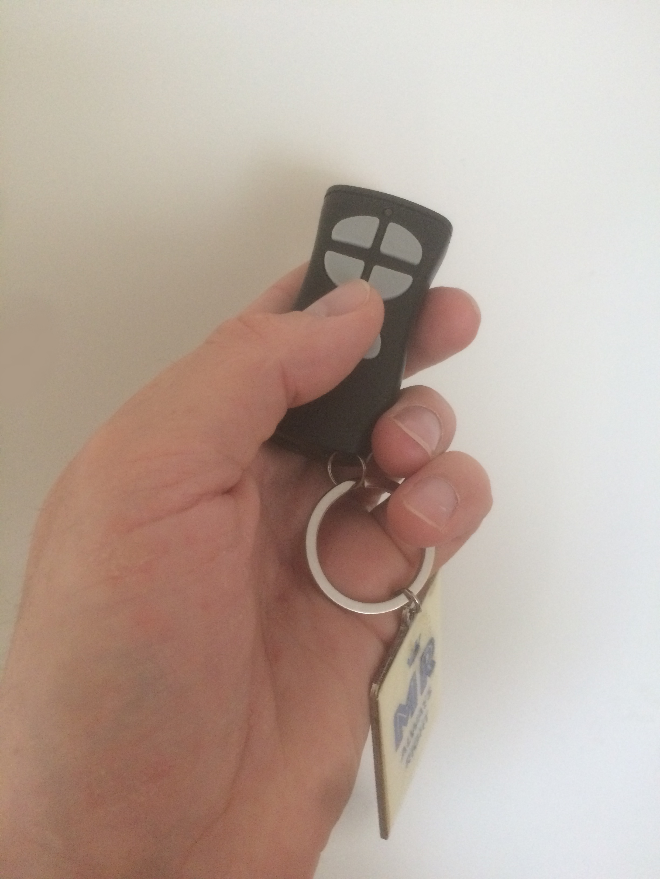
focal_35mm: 29
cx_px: 330
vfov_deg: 61.7
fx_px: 737
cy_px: 440
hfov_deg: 48.2
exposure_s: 1/24
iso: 250
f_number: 2.2
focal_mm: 4.15
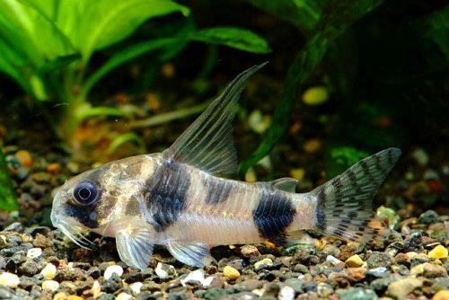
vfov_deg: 8.7
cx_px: 224
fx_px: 1972
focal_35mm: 158
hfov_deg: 13.0
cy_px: 150
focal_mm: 105
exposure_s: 1/125
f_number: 14
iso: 100
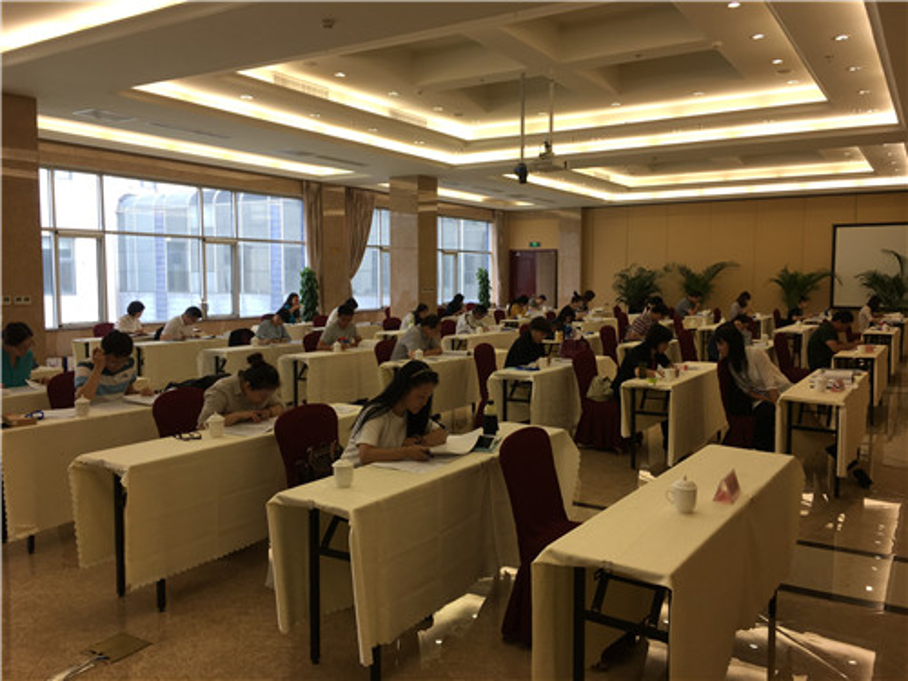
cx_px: 454
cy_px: 340
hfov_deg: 61.7
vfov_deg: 48.2
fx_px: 761
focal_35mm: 29
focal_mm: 4.15
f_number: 2.2
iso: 32
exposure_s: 1/50
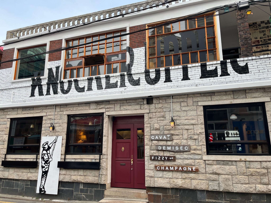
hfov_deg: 67.3
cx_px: 136
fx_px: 204
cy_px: 102
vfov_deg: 53.1
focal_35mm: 26
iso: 32
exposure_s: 1/124
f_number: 1.6
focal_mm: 5.1
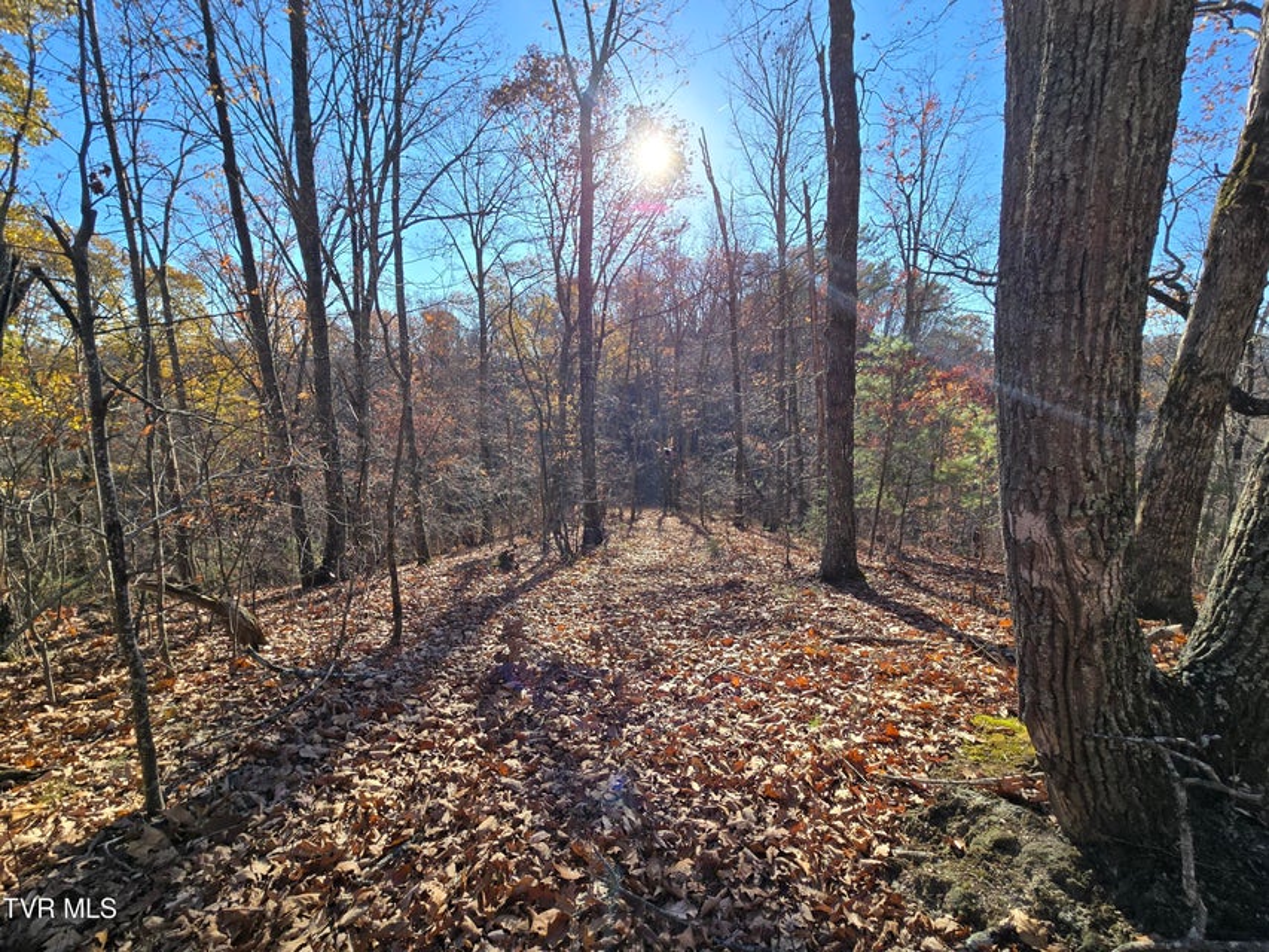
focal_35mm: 13
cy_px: 476
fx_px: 477
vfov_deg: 89.9
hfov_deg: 106.2
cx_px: 634
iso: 50
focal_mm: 2.2
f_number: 2.2
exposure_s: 1/997
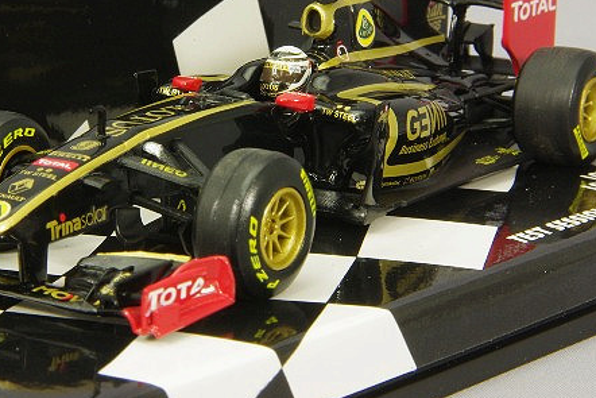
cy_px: 130
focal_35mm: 162
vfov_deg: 8.5
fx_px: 2683
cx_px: 224
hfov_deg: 12.7
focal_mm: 75
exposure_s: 1
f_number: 32
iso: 400
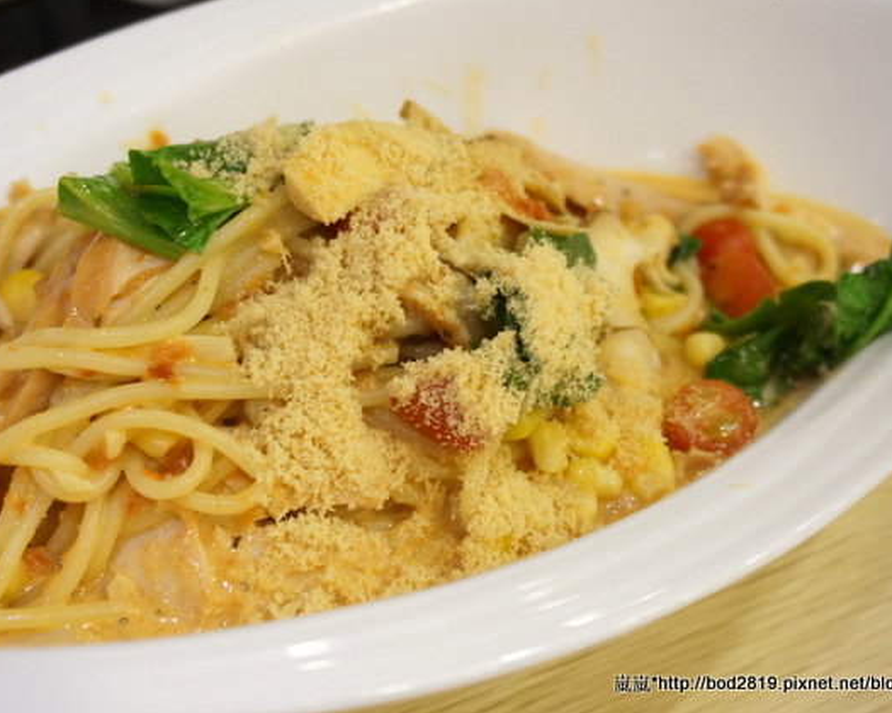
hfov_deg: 38.7
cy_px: 356
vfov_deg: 31.5
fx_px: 1267
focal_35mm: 48
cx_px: 389
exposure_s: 1/60
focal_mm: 28
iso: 3200
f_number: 4.5
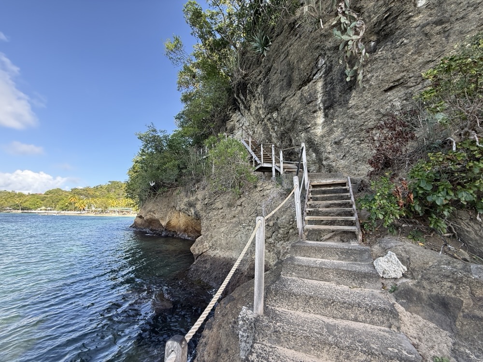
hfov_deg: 102.1
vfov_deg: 85.7
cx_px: 242
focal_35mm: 14
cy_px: 181
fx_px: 195
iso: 64
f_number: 2.2
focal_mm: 2.22
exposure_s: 1/293
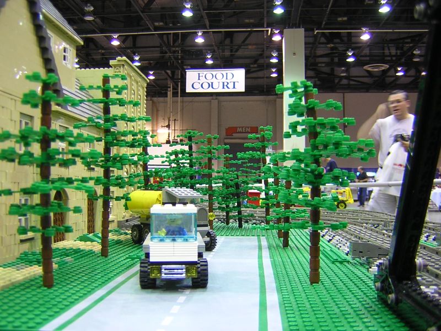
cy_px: 166
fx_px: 459
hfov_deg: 51.4
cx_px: 220
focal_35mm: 36
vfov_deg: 39.7
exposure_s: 1/3.6
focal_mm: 4.7
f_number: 2.6
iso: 104
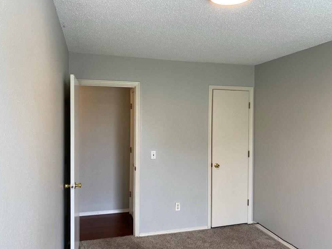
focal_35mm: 27
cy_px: 127
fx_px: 259
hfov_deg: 65.3
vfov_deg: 51.4
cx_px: 163
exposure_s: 1/120
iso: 100
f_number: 1.8
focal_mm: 4.25
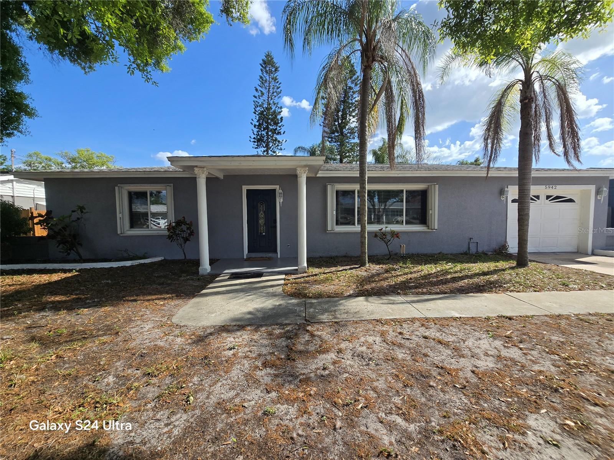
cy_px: 230
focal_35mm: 13
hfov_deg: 106.2
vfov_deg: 89.9
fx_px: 231
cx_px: 307
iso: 50
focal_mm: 2.2
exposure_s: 1/2151
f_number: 2.2
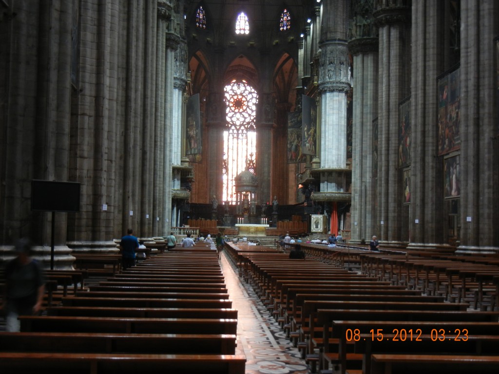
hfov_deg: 36.8
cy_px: 187
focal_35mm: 52
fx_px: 750
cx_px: 250
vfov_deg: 28.0
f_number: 3.9
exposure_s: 1/3.9
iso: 200
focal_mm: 9.3
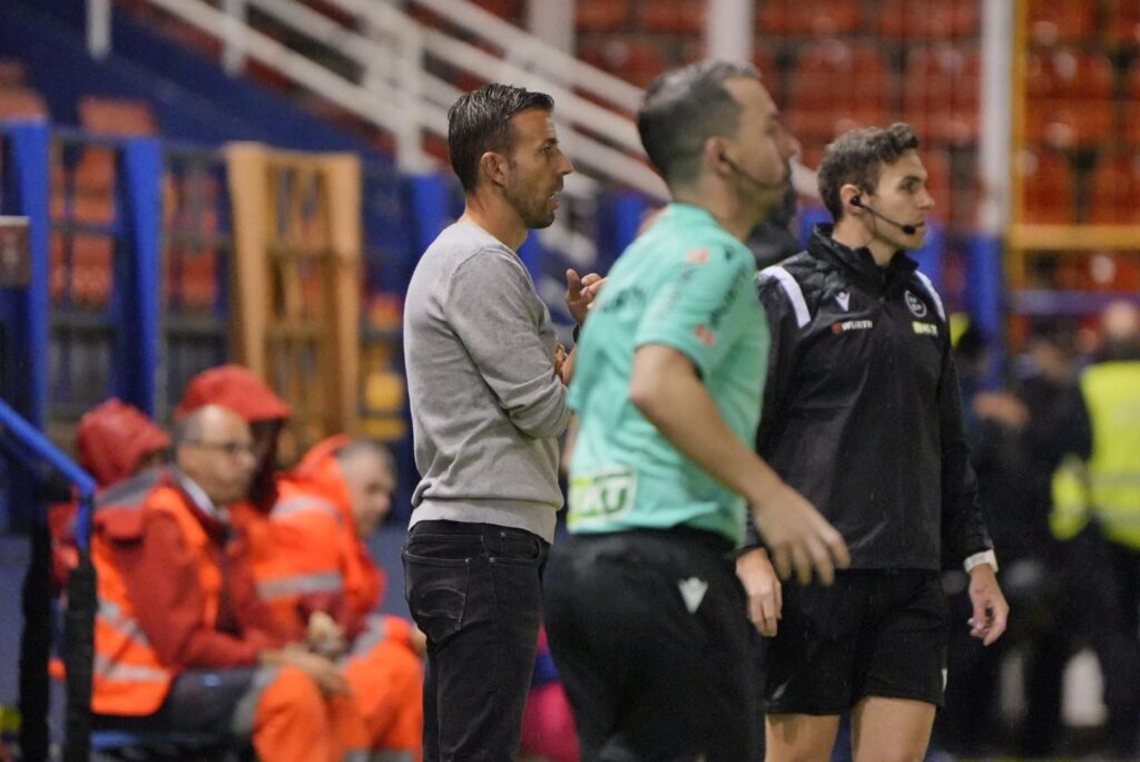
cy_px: 381
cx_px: 570
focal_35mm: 900
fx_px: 28515
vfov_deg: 1.5
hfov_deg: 2.3
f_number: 6.3
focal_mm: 600
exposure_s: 1/500
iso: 6400
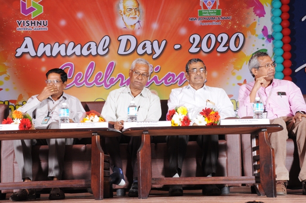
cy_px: 102
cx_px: 153
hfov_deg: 27.0
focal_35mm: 75
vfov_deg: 18.1
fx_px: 637
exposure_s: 1/125
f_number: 13
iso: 800
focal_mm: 50
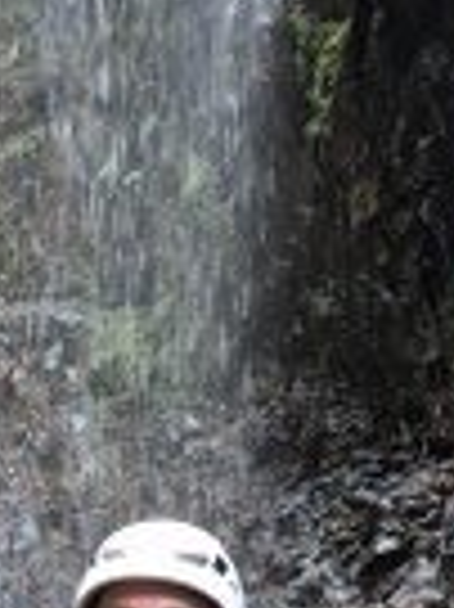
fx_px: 1909
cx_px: 234
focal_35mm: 109
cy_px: 739
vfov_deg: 17.2
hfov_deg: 13.6
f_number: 1.8
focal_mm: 5.4
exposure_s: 1/60
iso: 800
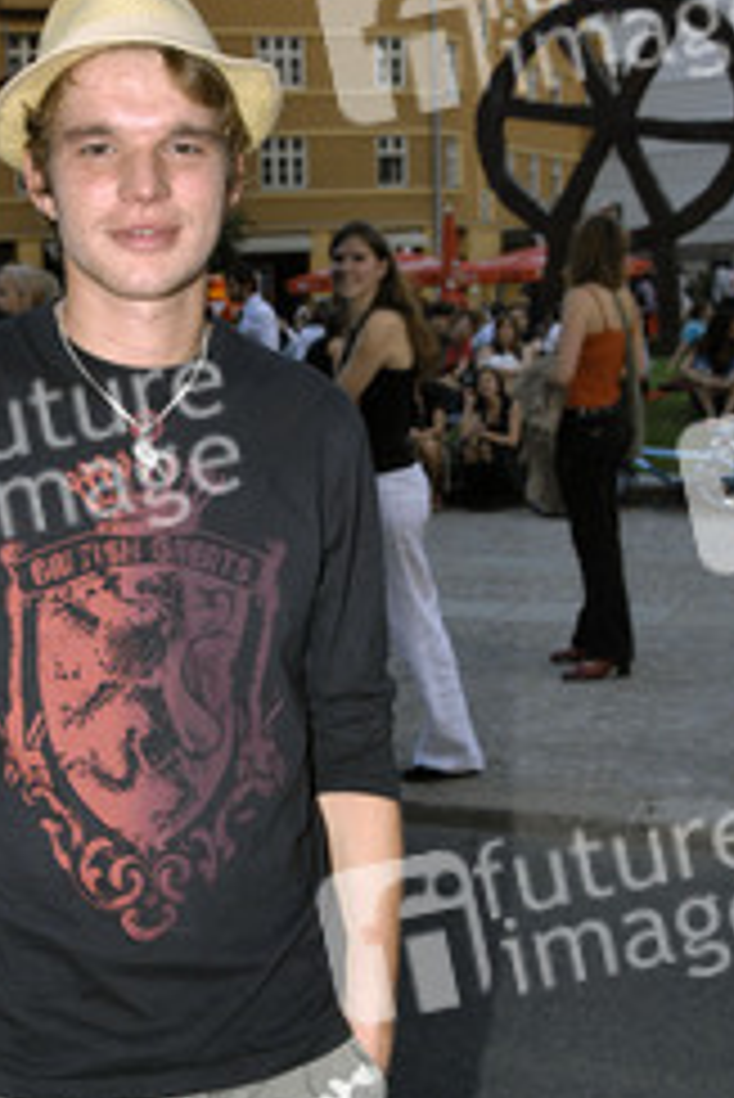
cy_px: 693
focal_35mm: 64
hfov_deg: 21.0
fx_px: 1954
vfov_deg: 31.3
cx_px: 144
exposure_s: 1/125
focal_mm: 26
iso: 400
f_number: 5.6
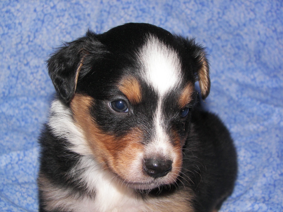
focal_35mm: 79
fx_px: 646
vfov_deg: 18.7
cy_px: 106
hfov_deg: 24.7
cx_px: 142
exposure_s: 1/40
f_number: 2.8
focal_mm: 13
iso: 100
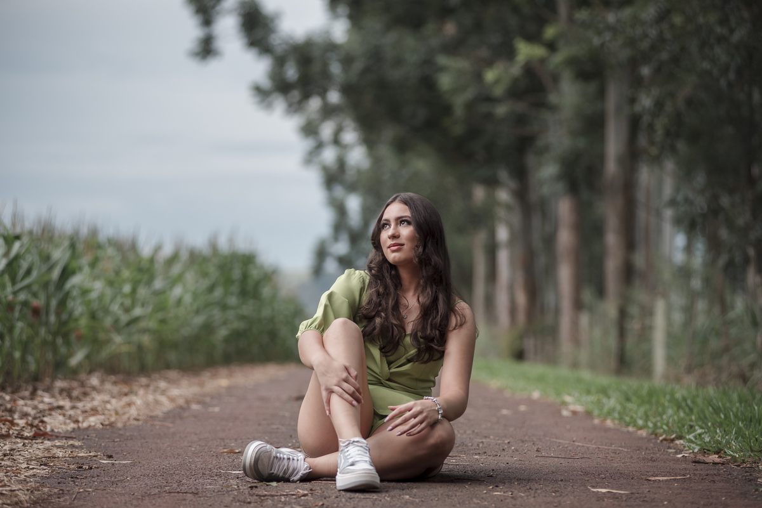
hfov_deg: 15.2
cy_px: 254
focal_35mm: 135
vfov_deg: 10.2
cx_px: 381
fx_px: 2858
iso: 400
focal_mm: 135
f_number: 4
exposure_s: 1/200
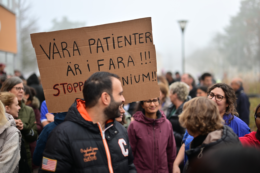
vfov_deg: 27.0
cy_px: 86
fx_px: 361
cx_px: 130
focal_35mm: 50
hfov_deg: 39.6
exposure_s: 1/400
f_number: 1.2
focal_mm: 50
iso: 64
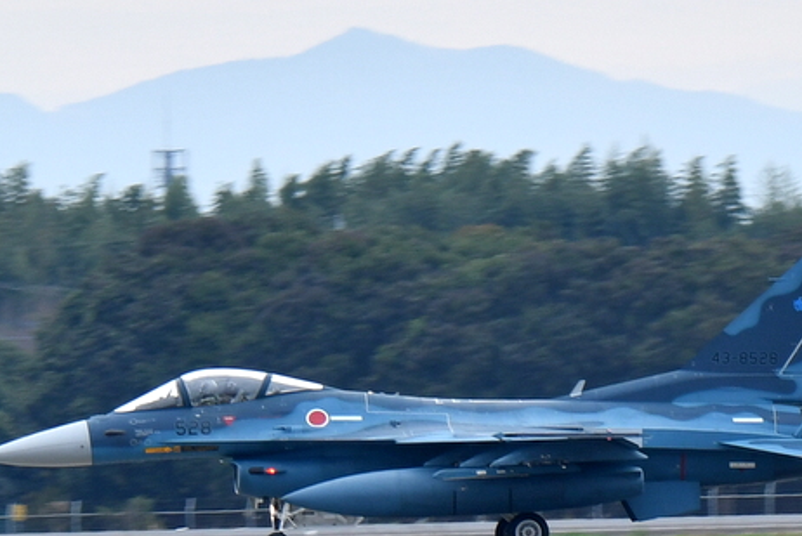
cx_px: 951
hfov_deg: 3.4
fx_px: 13453
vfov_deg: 2.3
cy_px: 306
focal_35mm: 603
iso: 200
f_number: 5.6
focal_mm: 155
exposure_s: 1/250
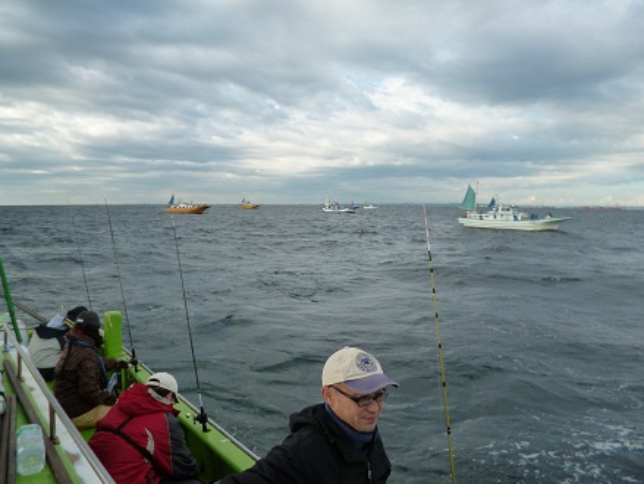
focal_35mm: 26
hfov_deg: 67.2
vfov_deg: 53.1
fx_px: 484
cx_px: 304
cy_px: 230
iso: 160
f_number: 2.5
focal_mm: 4.3
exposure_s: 1/800
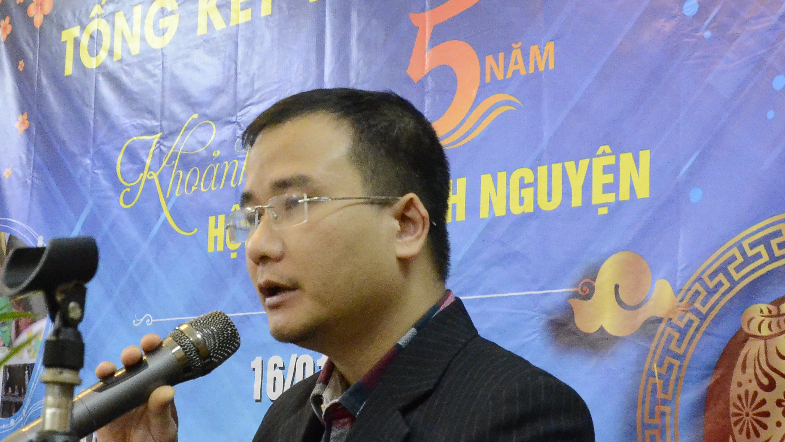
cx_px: 300
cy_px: 298
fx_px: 1332
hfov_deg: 32.7
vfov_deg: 18.8
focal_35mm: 64
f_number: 5.6
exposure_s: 1/125
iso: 6400
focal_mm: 18
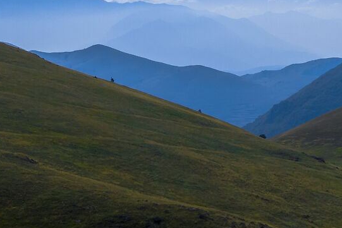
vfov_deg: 8.2
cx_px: 578
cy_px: -63
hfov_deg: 11.6
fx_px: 1579
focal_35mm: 166
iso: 200
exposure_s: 1/500
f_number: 11
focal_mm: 25
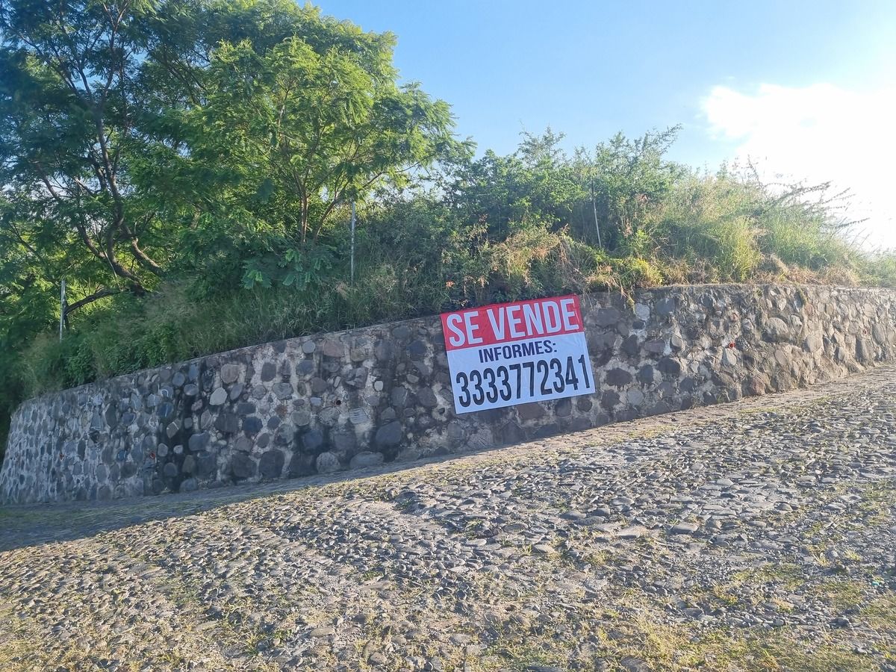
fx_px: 673
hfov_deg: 67.3
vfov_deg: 53.1
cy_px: 336
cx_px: 448
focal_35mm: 26
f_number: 1.8
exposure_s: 1/1272
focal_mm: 5.4
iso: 50
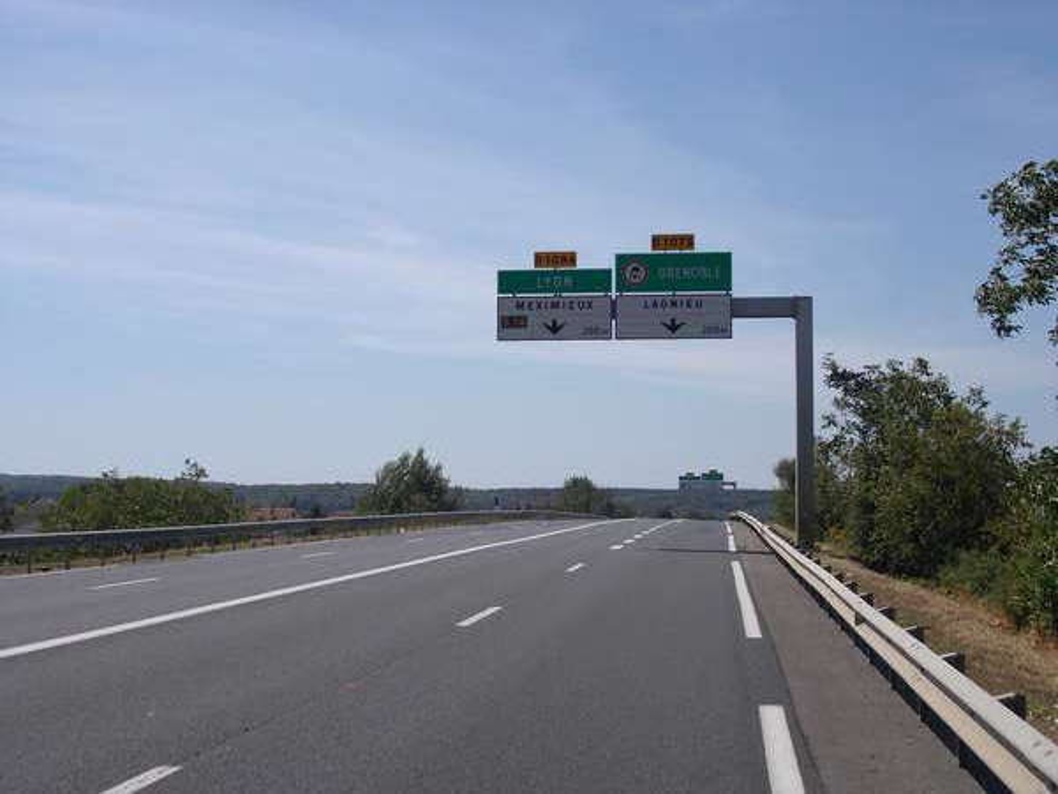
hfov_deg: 37.5
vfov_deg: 28.6
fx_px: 1559
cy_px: 397
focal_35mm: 51
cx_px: 529
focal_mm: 7.2
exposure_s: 1/500
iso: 80
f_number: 7.2
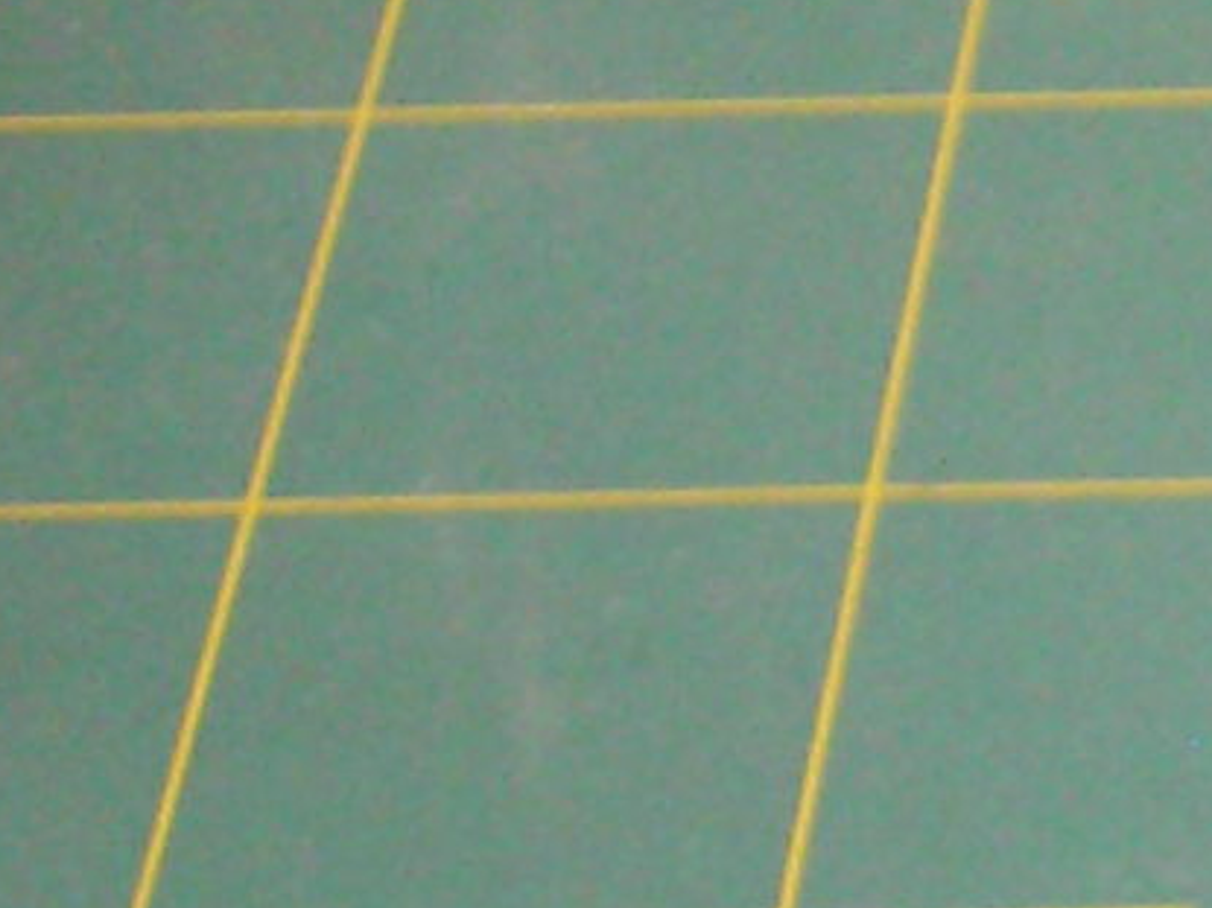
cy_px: 1396
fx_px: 8961
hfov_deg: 7.0
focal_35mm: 256
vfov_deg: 5.7
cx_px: 3470
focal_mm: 6.8
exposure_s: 1/2
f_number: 3.3
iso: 200
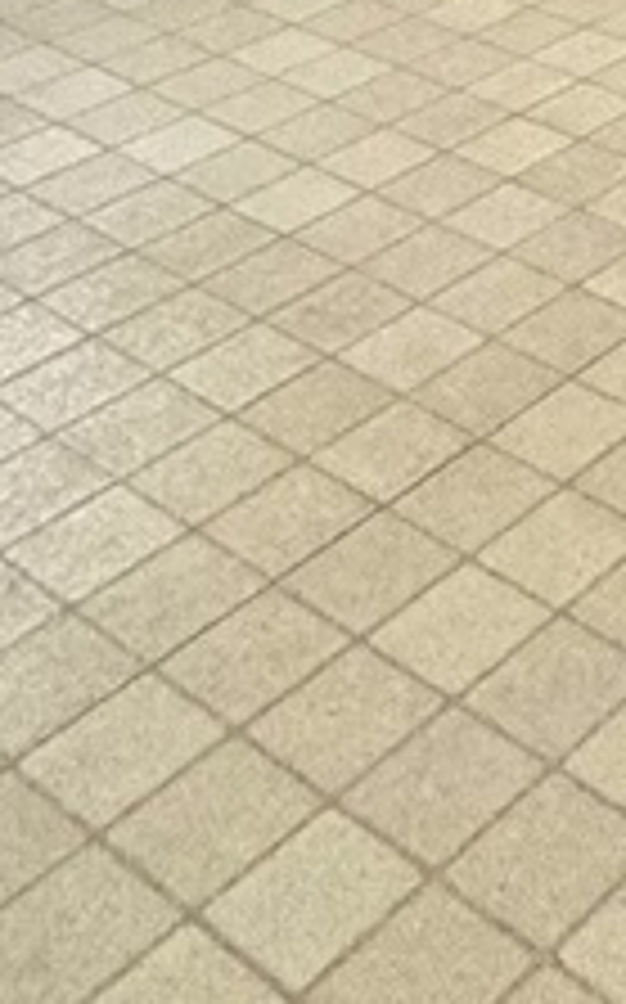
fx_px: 1969
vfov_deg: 21.7
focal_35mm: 72
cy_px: -662
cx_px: 1045
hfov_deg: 15.9
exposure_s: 1/120
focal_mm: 2.22
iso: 250
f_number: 2.2
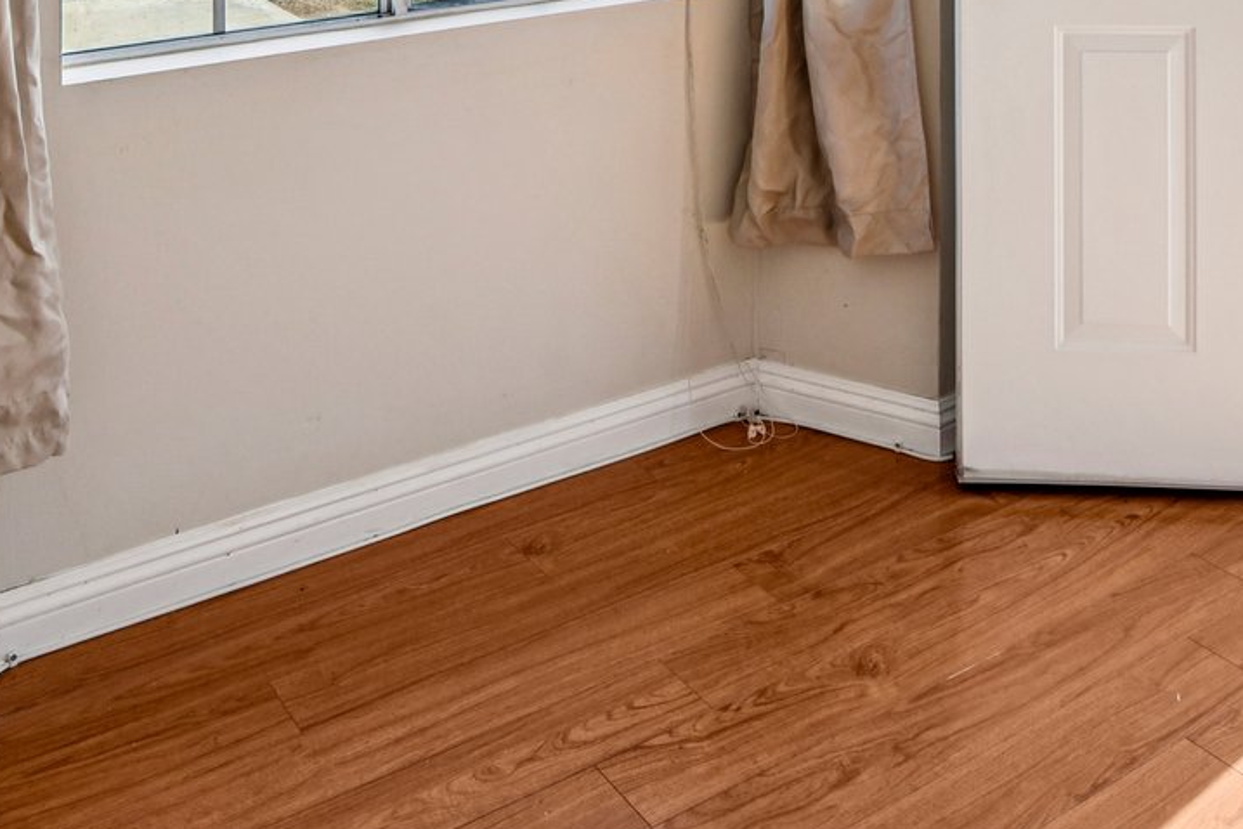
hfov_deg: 48.4
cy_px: -268
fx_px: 1381
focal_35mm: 40
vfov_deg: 27.5
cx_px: 586
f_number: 8
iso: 400
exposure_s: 1/320
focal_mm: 14
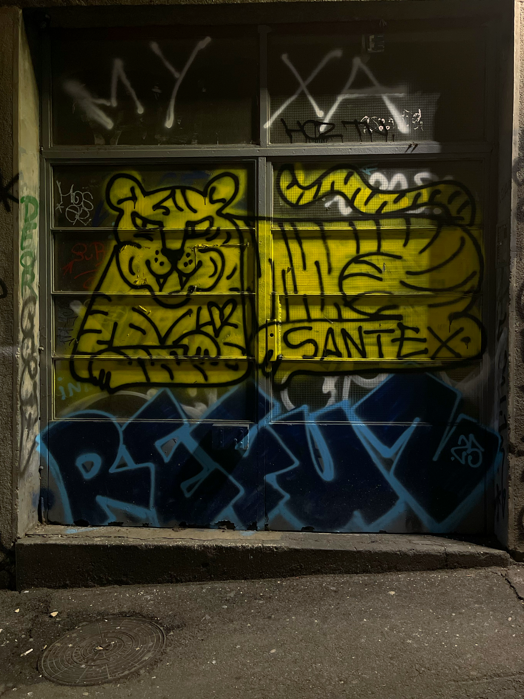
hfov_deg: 48.2
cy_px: 331
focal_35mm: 29
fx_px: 585
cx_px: 282
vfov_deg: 61.6
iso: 400
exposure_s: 1/50
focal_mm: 5.1
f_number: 1.6
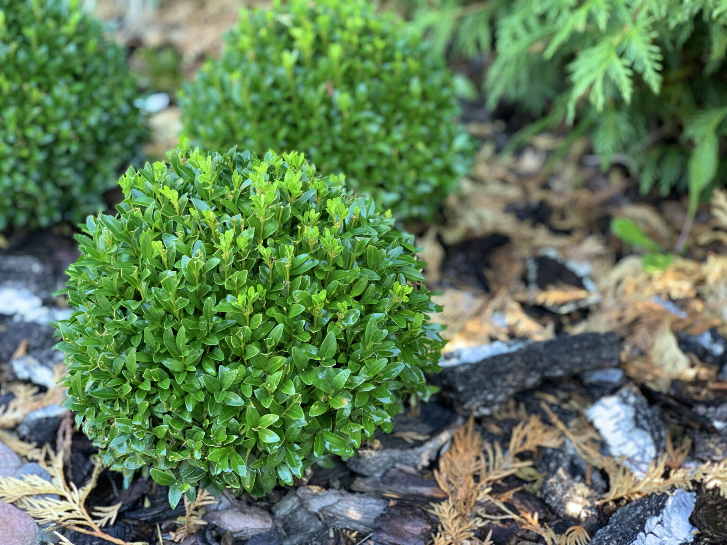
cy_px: 272
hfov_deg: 36.8
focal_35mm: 52
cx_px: 364
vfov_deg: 28.0
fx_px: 1092
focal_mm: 6
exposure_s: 1/60
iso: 125
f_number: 2.4
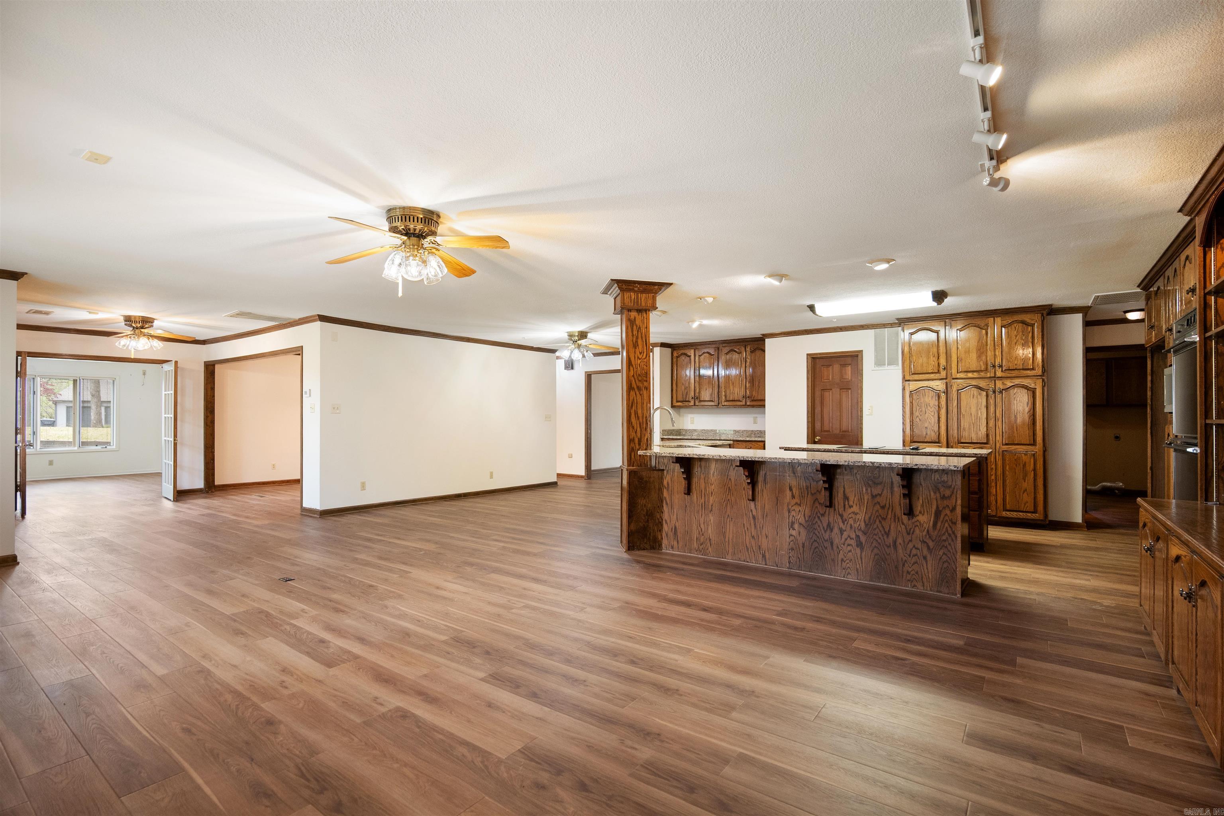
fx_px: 544
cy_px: 408
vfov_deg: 73.7
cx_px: 612
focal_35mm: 16
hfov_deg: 96.7
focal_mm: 16
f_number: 5.6
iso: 1600
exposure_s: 1/20
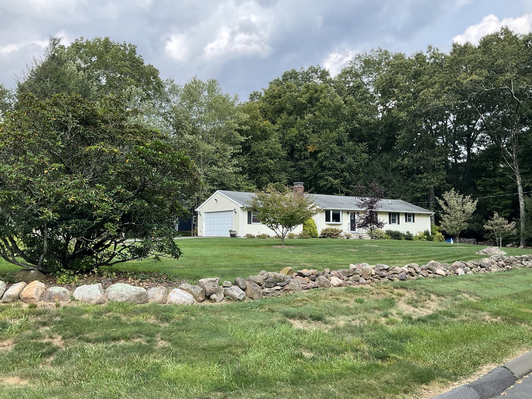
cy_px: 200
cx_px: 266
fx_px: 446
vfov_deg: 48.2
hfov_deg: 61.7
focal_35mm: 29
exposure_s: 1/580
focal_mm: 3
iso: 25
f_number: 1.8
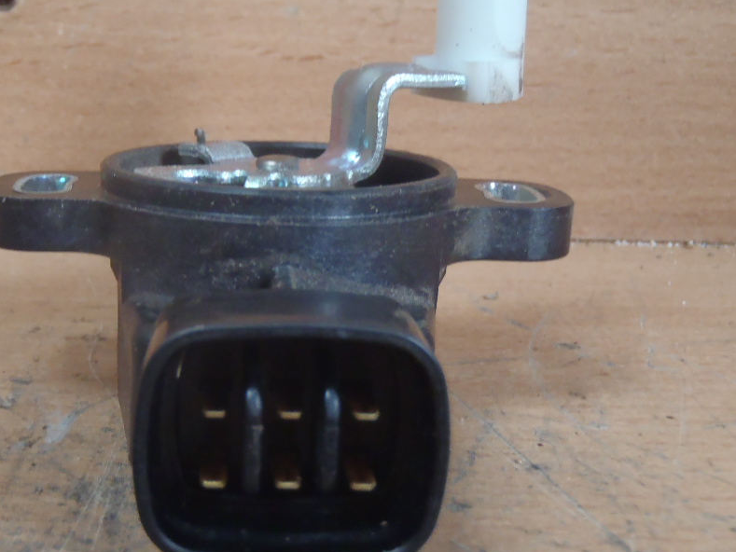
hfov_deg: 31.9
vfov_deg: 24.4
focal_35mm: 60
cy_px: 282
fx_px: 1276
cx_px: 230
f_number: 4.7
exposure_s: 1/4
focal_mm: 6.64
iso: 250
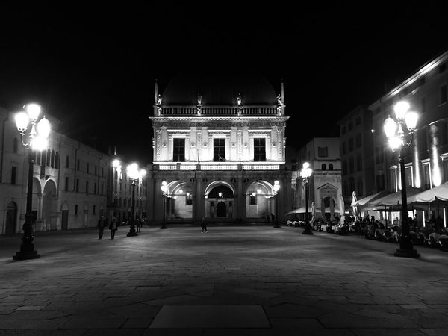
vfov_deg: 48.2
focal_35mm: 29
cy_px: 168
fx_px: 375
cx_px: 224
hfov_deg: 61.7
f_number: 2.2
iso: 250
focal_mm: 4.15
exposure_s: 1/17
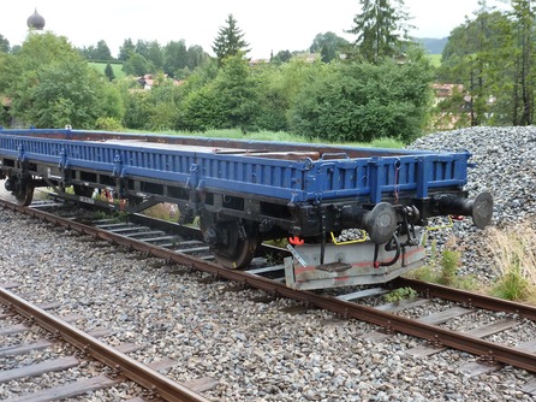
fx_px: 696
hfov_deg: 42.0
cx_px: 237
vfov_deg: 32.1
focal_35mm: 45
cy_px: 211
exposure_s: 1/160
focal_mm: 6.8
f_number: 3.8
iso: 160
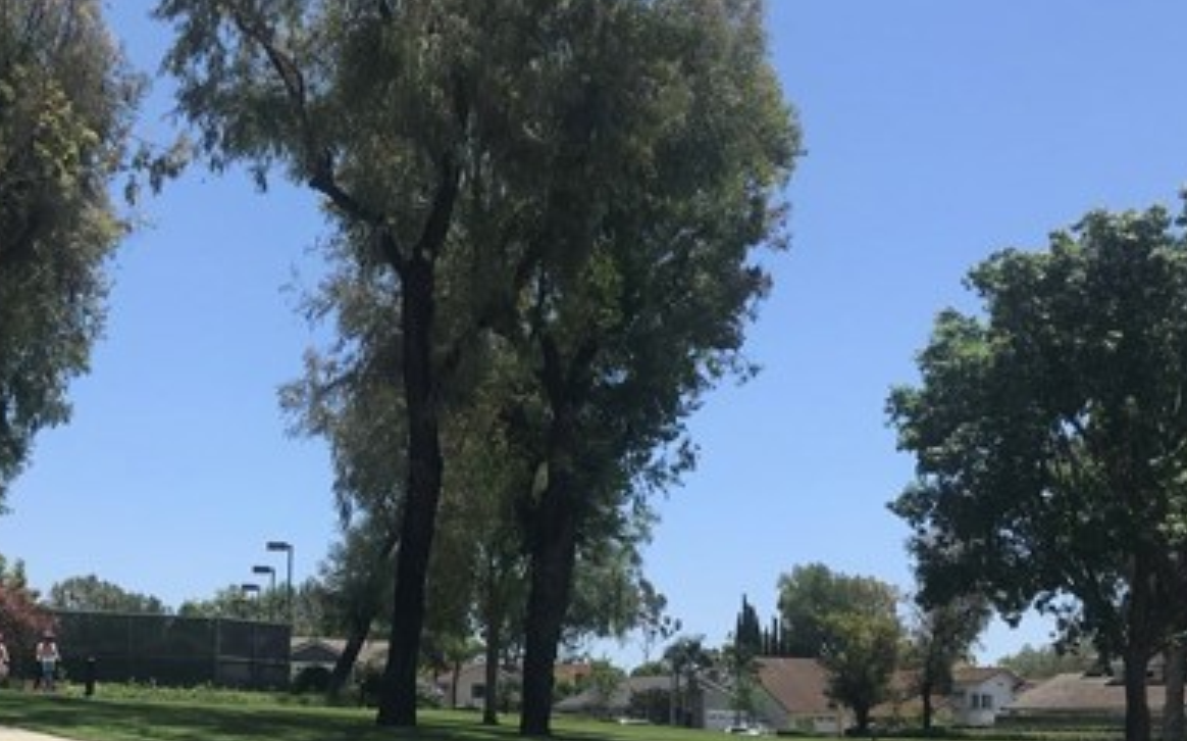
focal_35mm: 49
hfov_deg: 40.8
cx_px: 444
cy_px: 652
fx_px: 1584
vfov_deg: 25.6
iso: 20
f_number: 1.8
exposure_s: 1/2817
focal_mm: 3.99
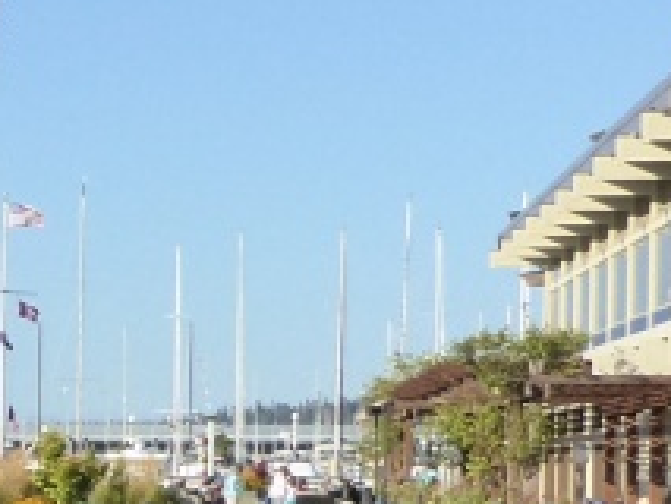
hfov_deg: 18.0
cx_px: -410
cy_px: 583
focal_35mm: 94
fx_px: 1823
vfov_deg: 15.3
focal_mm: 4.3
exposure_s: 1/800
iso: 200
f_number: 3.5
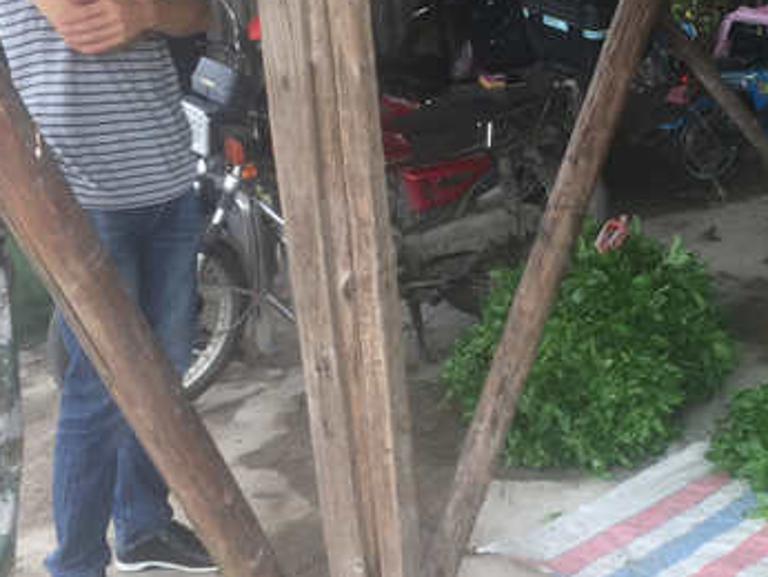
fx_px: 1377
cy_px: 265
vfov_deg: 23.7
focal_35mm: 62
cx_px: 584
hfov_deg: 30.6
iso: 32
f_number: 2.2
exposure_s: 1/100
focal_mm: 4.15
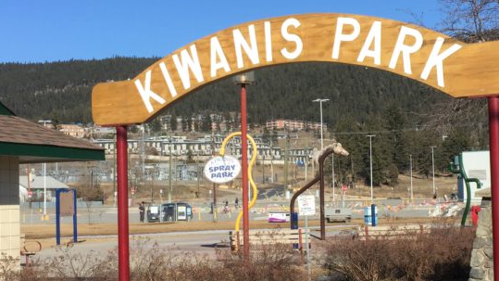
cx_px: 308
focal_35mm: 60
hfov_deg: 34.7
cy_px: 175
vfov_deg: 20.0
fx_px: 794
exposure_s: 1/2083
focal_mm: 4.15
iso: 32
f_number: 2.2
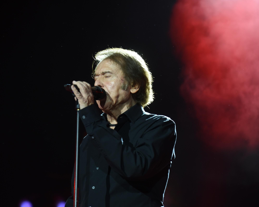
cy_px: 103
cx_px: 106
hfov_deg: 14.7
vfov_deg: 11.8
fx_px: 1004
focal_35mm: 131
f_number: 4
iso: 1000
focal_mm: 116
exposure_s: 1/100
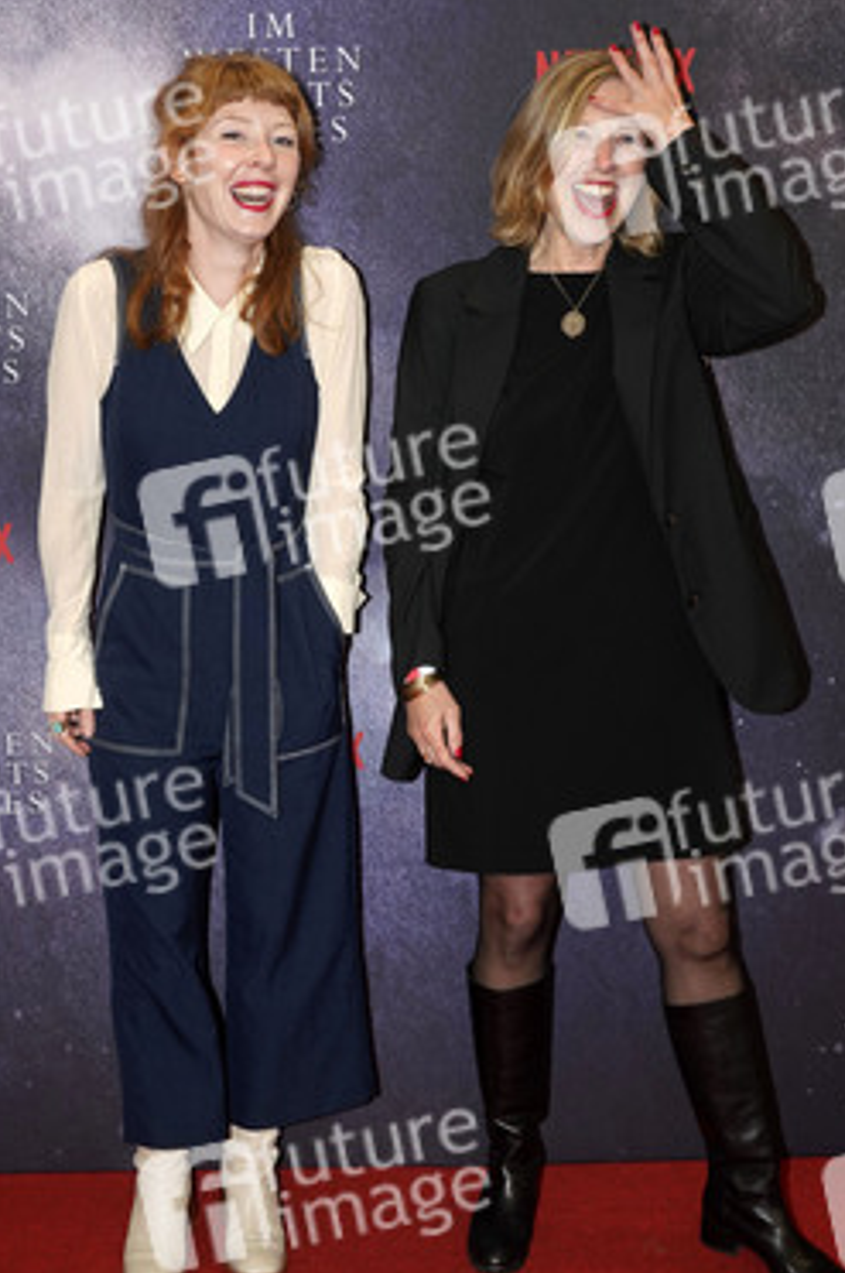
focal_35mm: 43
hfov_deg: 31.1
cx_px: 414
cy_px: 678
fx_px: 1518
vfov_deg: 45.5
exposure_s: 1/200
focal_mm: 40
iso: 640
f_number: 5.6
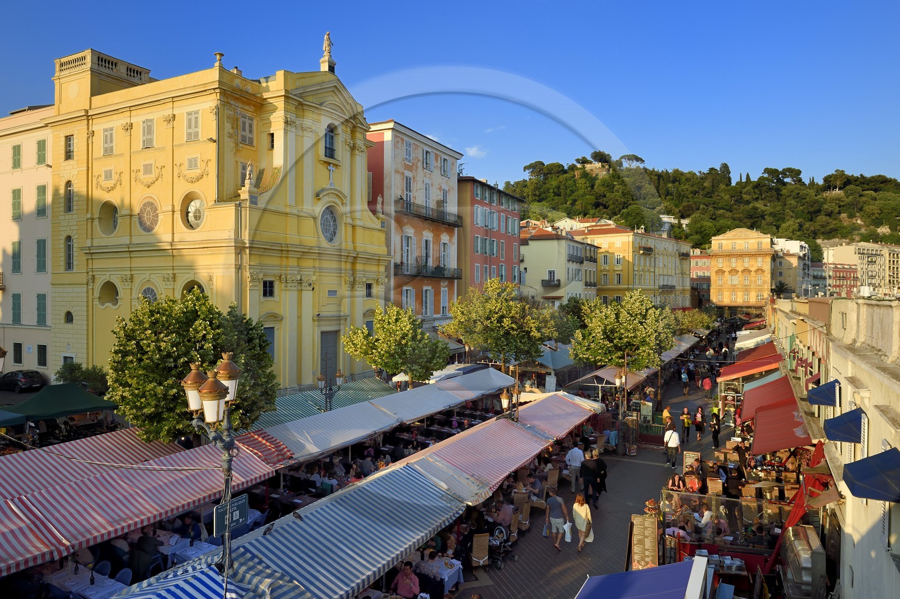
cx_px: 450
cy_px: 300
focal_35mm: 24
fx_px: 599
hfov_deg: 73.8
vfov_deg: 53.1
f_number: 9
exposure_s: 1/200
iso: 200
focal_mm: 24
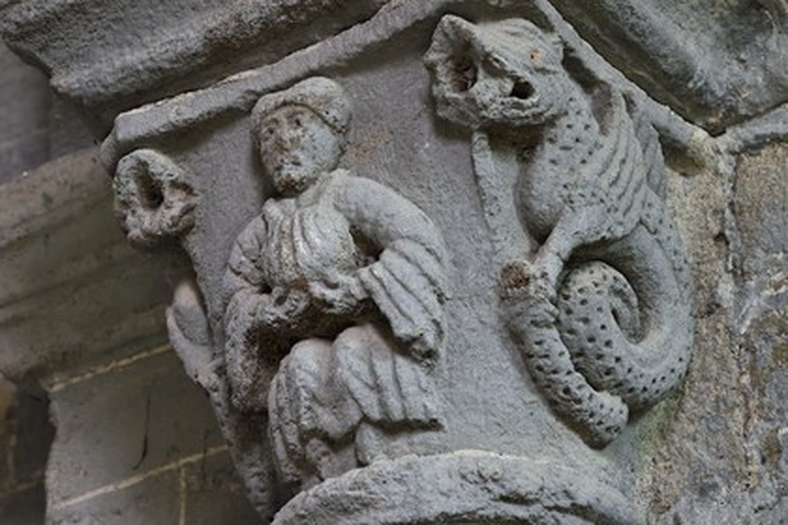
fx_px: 3721
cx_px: 394
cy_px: 262
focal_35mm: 170
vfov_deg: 8.1
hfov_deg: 12.1
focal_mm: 170
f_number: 6.3
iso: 1600
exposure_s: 1/30
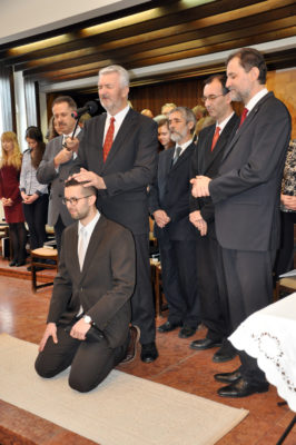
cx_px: 148
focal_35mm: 39
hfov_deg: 34.2
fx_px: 482
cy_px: 222
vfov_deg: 49.6
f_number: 4
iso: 800
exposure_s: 1/60
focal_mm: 26
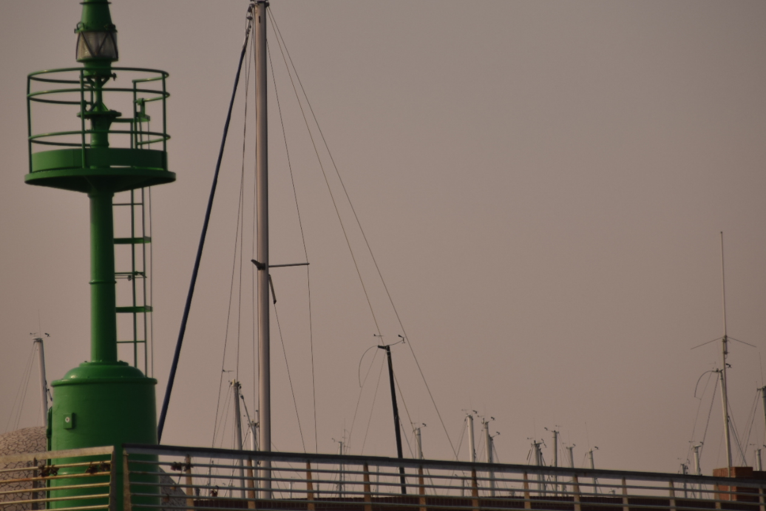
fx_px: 6760
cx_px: 362
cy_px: 243
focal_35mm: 318
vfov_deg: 4.3
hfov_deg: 6.5
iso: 100
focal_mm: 165
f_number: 6
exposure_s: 1/1500
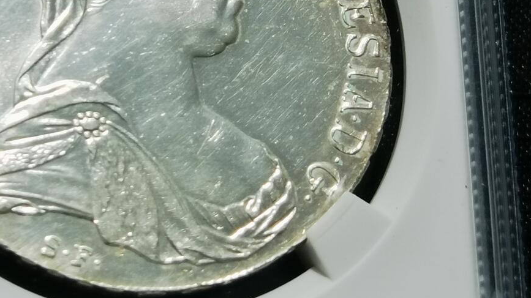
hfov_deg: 16.6
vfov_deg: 9.3
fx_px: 1816
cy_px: -54
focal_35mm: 129
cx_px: 157
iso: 64
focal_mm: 6.67
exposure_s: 1/100
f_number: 1.9
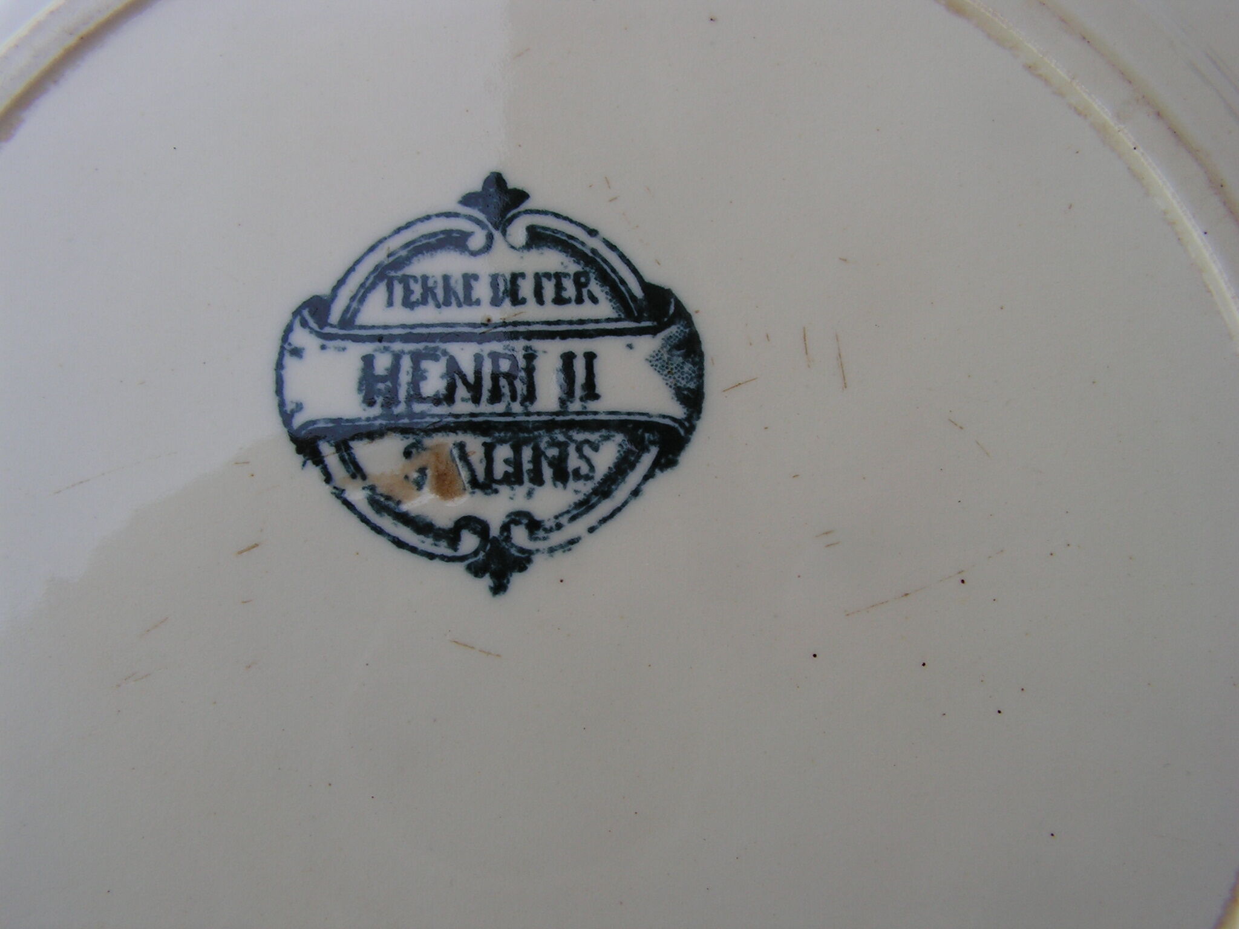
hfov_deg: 51.4
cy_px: 464
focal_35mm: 36
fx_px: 1289
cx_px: 620
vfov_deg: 39.7
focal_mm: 6
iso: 64
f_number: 4.8
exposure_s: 1/160
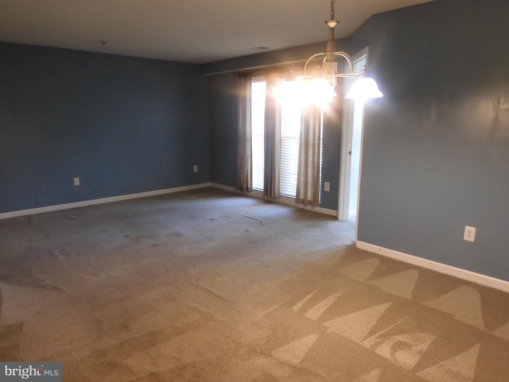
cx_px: 254
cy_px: 191
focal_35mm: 24
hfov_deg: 71.6
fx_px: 353
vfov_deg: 56.8
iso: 320
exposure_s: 1/30
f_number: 3.4
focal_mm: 4.3
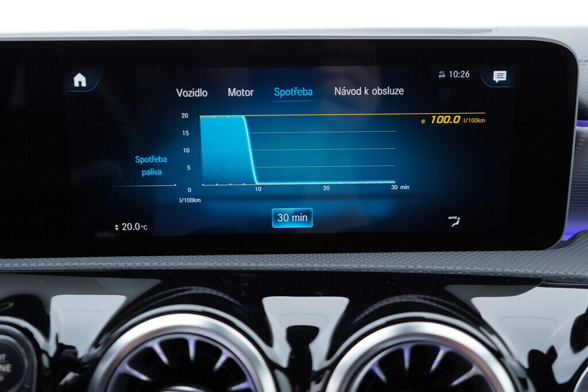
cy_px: 196
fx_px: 588
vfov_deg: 36.9
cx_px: 294
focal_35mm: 36
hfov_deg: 53.1
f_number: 2.8
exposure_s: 1/40
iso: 160
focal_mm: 24
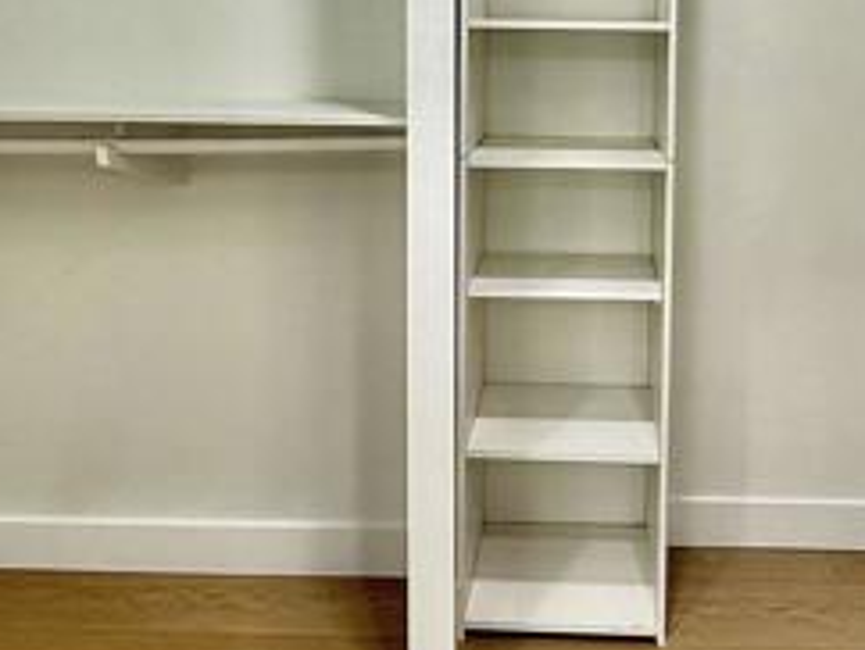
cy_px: 75
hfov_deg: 49.3
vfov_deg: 36.5
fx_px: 925
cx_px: 568
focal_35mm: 37
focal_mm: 2.22
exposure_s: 1/120
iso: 250
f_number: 2.2
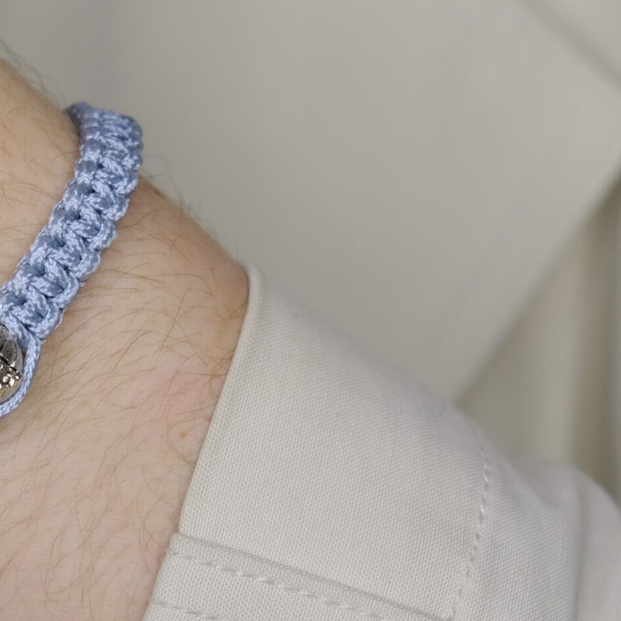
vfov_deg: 18.5
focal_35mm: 94
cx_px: 3
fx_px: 1908
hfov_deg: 18.0
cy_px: 366
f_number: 4
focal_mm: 35.8
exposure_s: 1/60
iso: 320
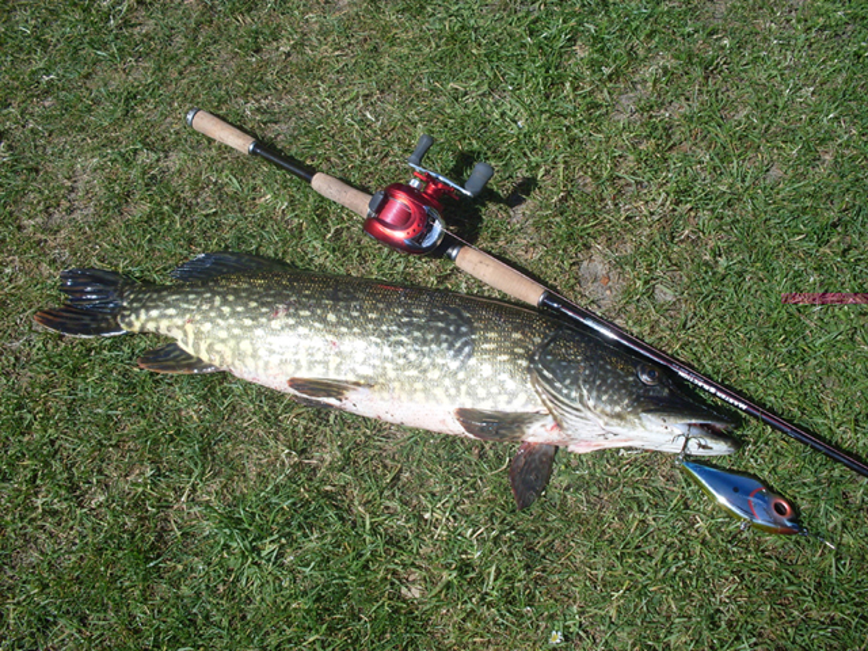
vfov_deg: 37.7
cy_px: 326
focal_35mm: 38
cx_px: 434
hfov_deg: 49.0
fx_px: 953
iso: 80
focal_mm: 6.3
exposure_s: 1/250
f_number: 8.4
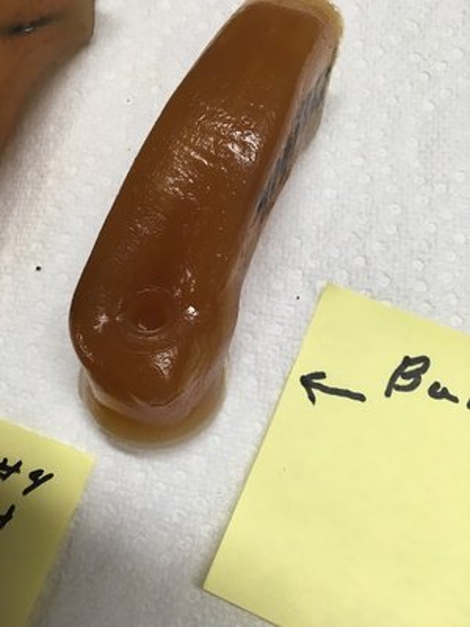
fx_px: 525
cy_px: 314
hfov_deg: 48.2
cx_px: 235
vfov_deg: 61.7
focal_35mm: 29
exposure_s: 1/40
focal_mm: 4.15
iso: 32
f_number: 2.2
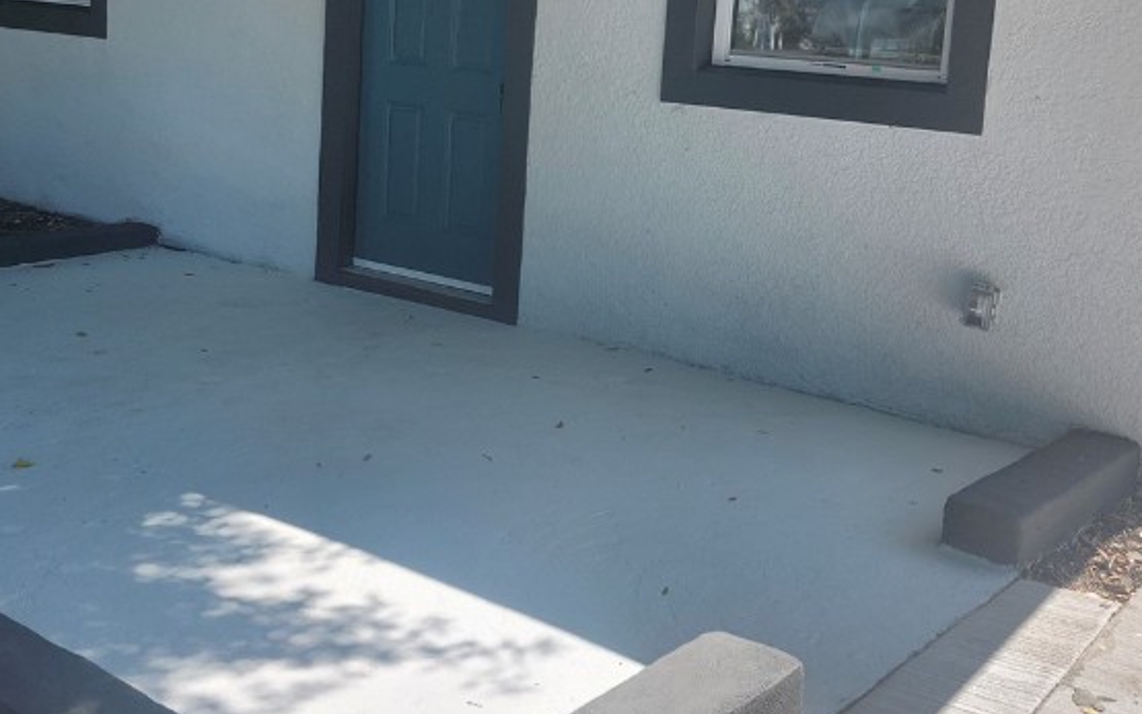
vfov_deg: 28.2
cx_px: 444
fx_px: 1401
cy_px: 181
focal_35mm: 45
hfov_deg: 44.1
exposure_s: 1/825
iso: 25
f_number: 1.8
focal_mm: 5.54
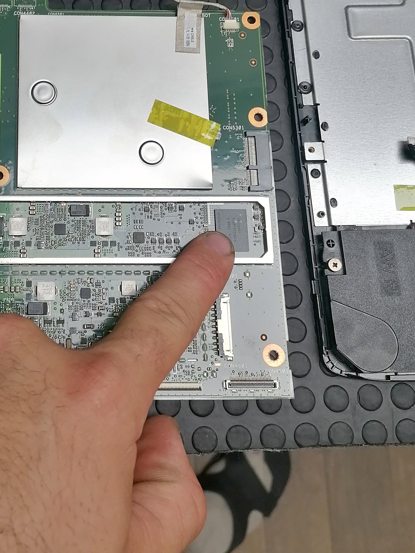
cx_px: 65
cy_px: 115
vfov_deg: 36.9
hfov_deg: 28.3
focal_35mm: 50
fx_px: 799
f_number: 1.8
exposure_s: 1/100
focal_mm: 4.75
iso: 100
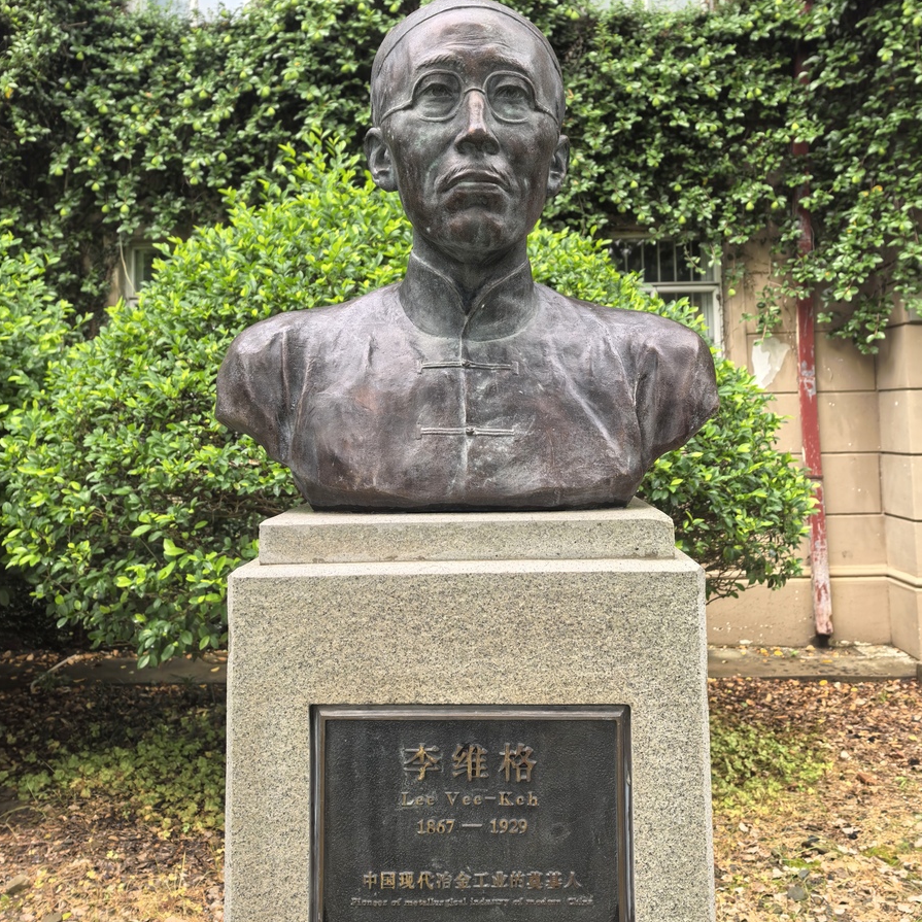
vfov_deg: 50.5
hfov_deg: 51.1
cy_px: 341
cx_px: 460
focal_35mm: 32
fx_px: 964
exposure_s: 1/384
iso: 50
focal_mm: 8.5
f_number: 2
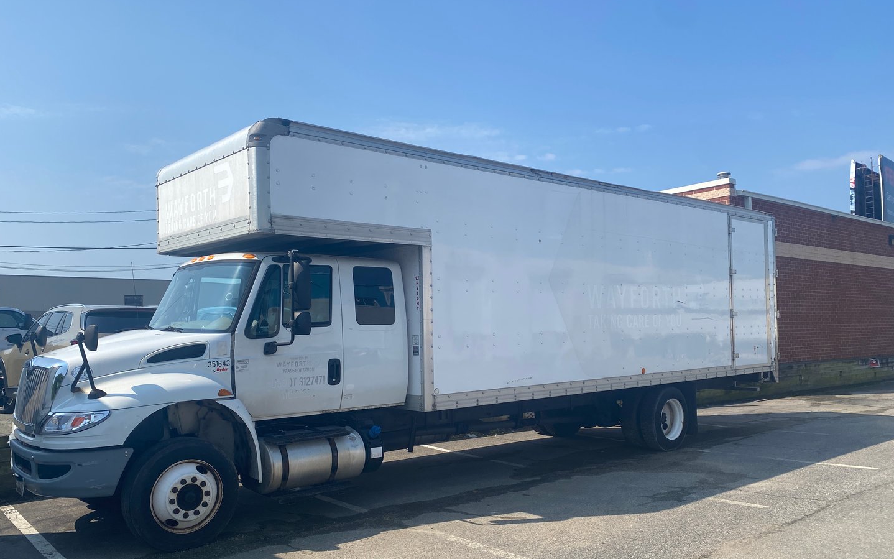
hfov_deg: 64.6
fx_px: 707
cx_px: 426
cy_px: 319
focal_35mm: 29
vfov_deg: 43.1
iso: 32
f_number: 1.8
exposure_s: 1/3401
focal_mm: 4.25
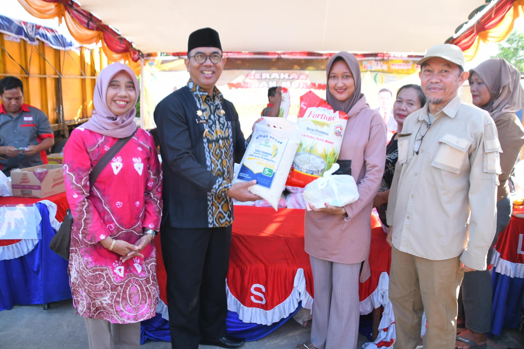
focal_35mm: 28
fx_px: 408
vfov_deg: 46.4
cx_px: 262
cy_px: 174
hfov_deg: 65.5
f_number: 5.6
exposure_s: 1/320
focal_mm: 19
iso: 800
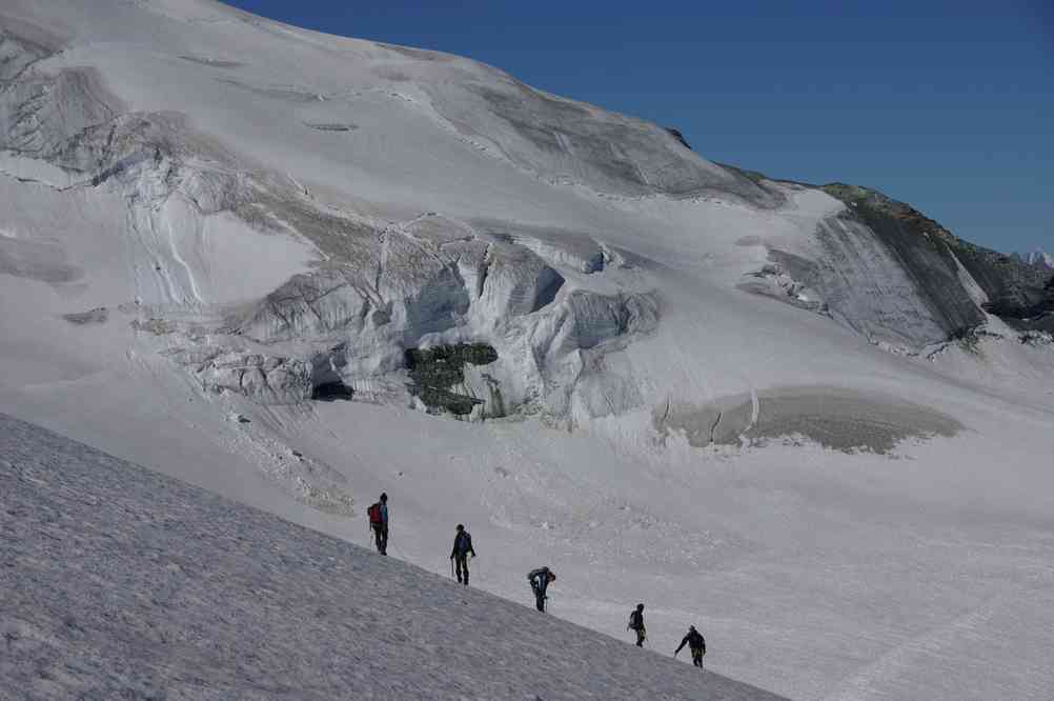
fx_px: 2852
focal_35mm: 98
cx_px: 527
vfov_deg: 14.0
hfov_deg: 20.9
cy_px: 350
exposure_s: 1/500
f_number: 9.5
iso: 100
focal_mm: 65
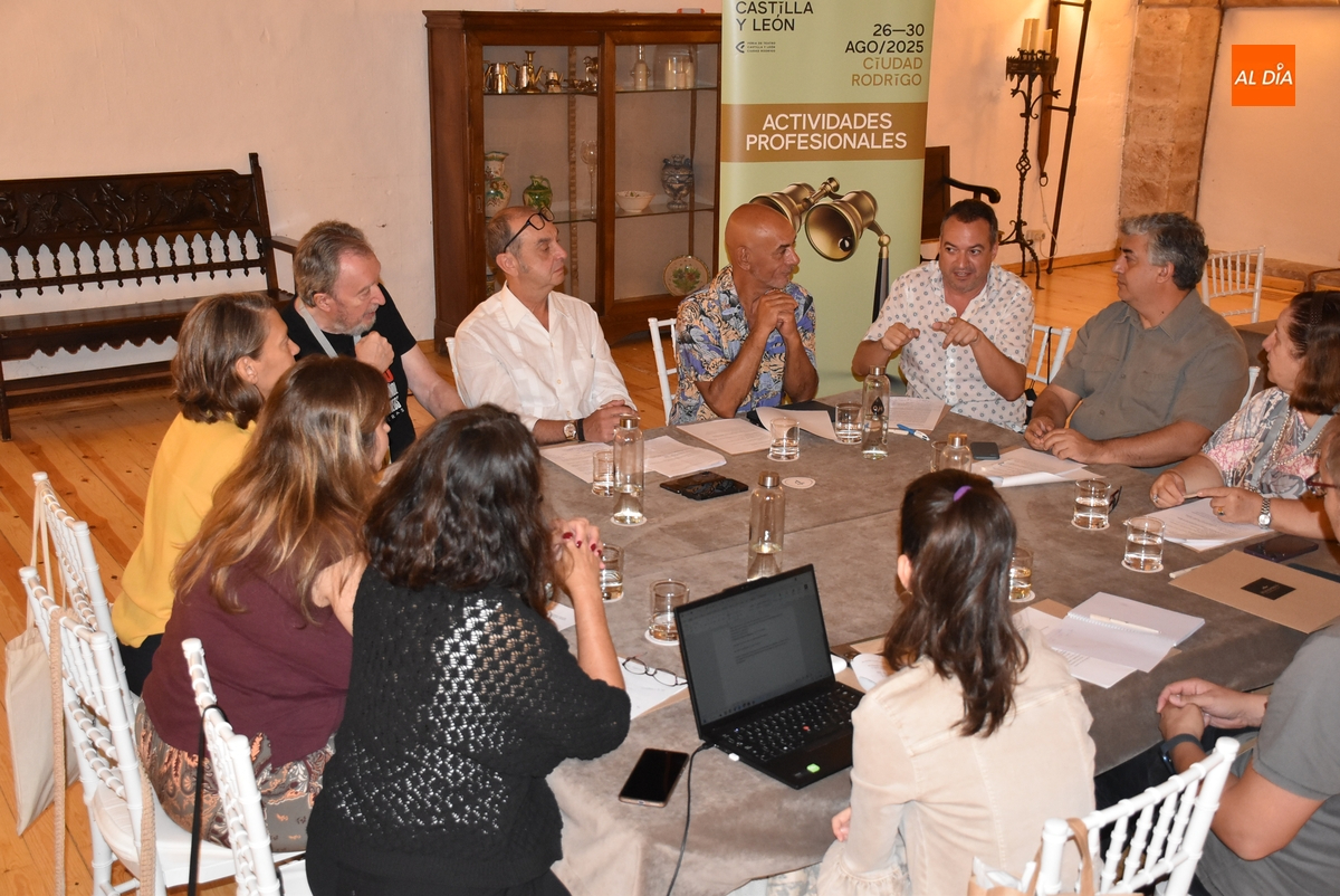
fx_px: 1453
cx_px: 670
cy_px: 448
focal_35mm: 39
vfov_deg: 34.3
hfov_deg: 49.5
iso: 2200
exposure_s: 1/60
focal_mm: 26
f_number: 3.8
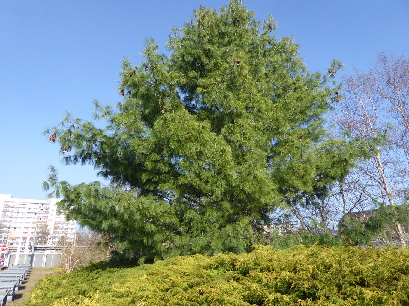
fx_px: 284
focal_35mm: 24
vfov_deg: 56.8
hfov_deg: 71.6
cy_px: 153
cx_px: 204
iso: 100
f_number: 3.3
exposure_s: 1/640
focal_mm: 4.3
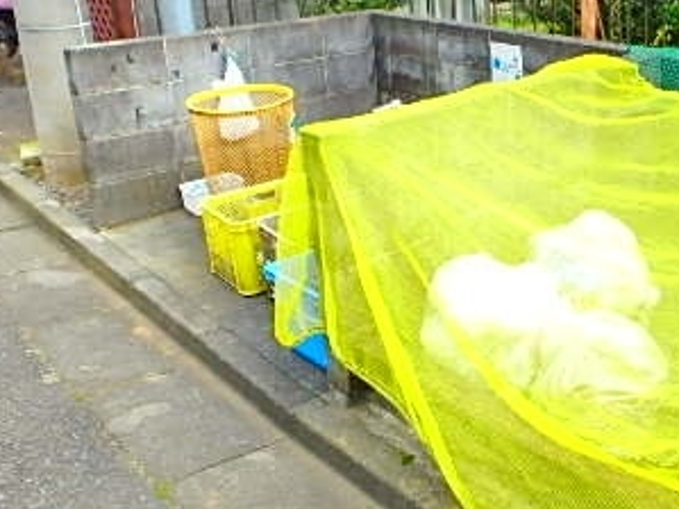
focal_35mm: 45
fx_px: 882
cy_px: 200
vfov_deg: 32.1
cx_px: 584
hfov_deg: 39.7
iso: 125
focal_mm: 3.7
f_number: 3.5
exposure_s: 1/200
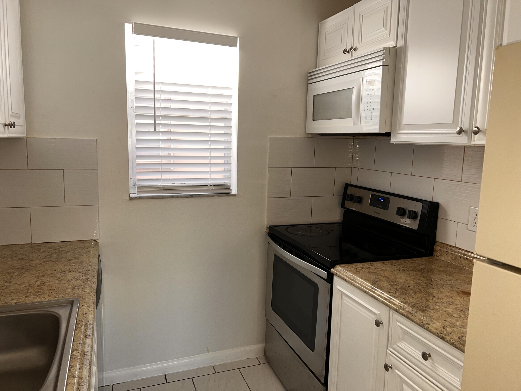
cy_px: 196
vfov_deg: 53.1
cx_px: 260
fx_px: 391
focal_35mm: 26
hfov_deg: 67.3
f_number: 1.5
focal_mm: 5.7
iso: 32
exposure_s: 1/120
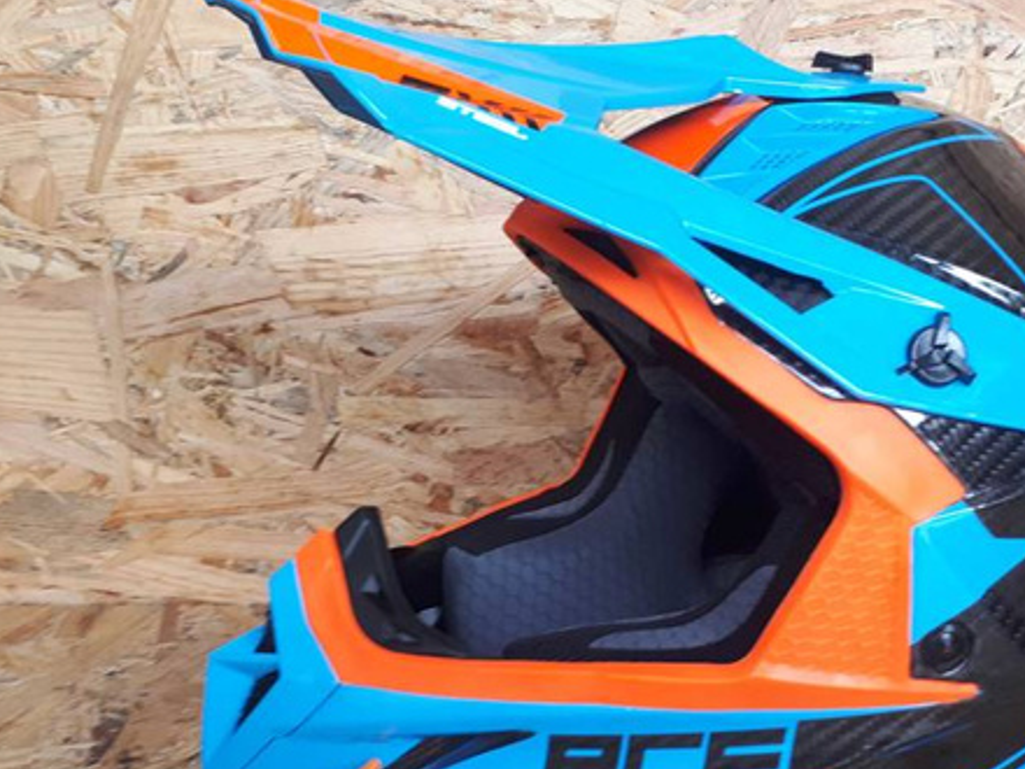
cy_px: 491
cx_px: 680
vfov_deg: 33.4
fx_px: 1273
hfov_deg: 43.3
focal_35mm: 43
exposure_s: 1/33
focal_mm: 3.6
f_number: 1.9
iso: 64
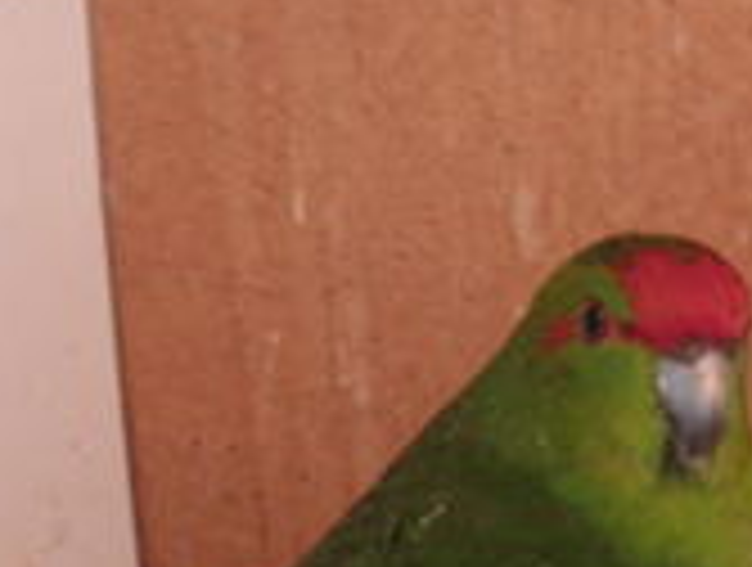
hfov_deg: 22.6
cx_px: 531
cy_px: 184
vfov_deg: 17.2
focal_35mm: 86
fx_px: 1872
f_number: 3.5
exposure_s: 1/13
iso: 160
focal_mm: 6.3
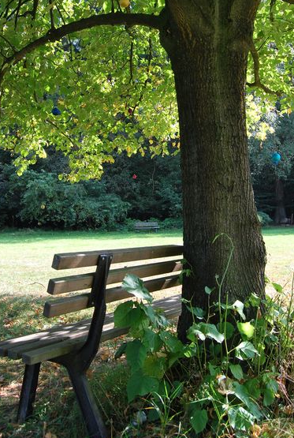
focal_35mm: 35
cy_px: 177
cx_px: 153
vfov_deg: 54.0
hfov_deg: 38.0
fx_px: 426
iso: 160
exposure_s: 1/125
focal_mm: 18
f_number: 5.6
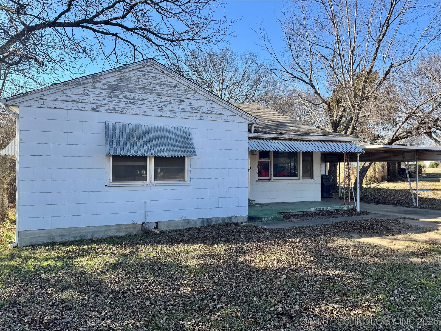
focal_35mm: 24
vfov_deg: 56.8
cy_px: 166
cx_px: 220
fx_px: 306
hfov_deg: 71.6
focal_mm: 6.76
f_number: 1.78
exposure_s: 1/1721
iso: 80
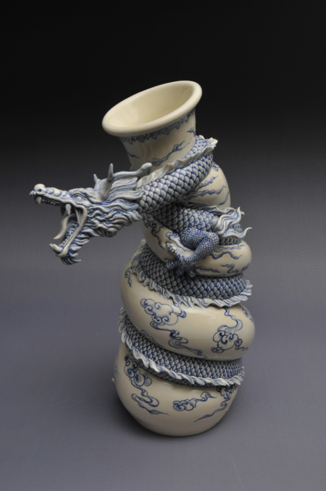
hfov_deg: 28.9
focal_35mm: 46
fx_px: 633
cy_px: 246
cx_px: 163
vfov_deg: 42.4
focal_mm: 31
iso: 200
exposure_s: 1/160
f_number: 7.1
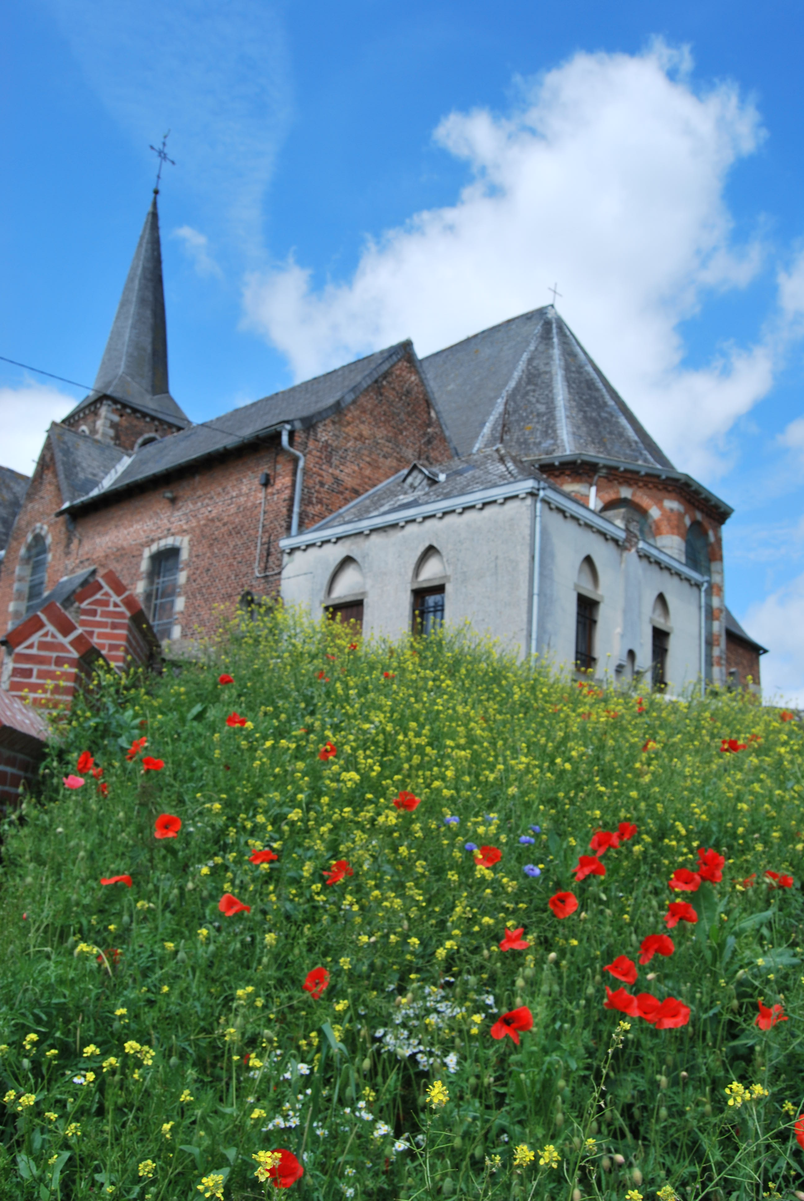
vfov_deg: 67.3
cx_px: 402
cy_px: 600
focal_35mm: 27
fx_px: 902
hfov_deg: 48.0
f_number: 8
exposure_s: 1/250
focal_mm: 18
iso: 100
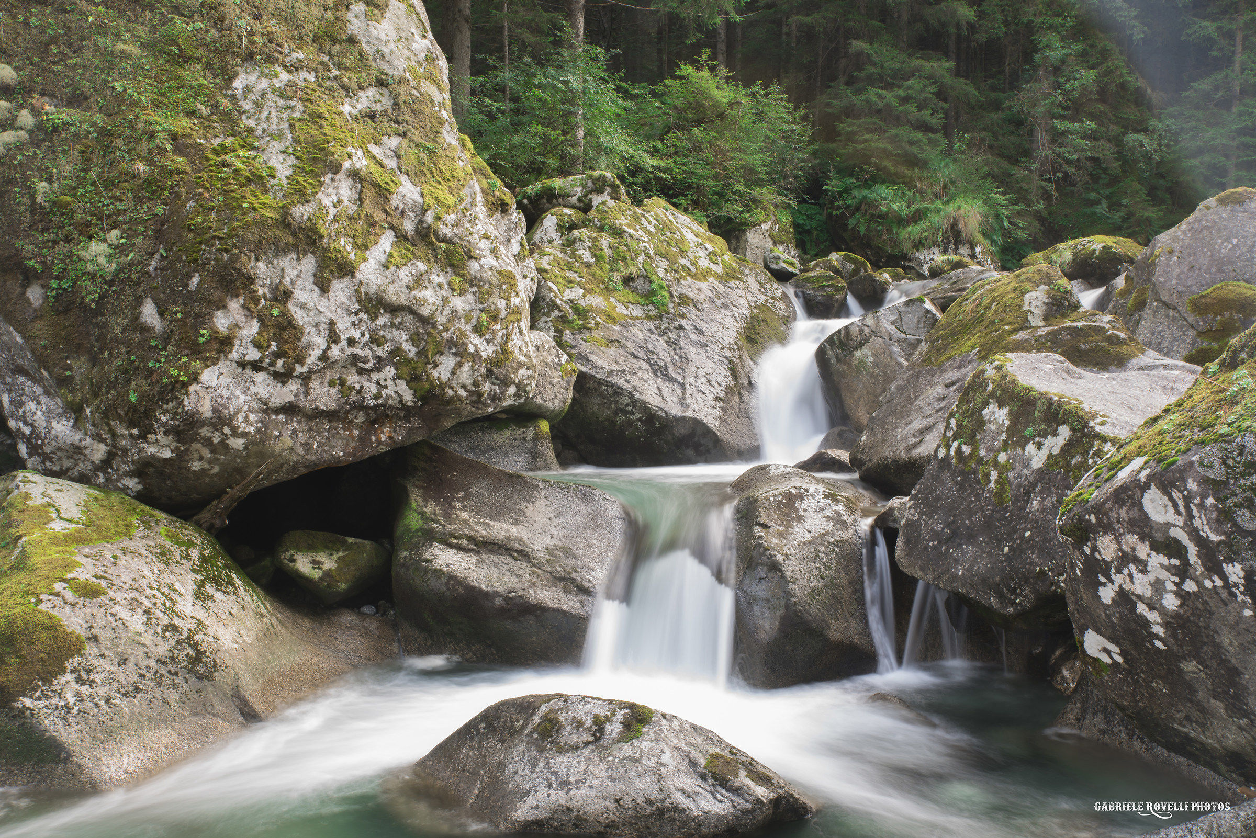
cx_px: 628
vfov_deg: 37.9
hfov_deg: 54.4
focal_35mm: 35
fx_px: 1221
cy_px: 419
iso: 50
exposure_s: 1.6
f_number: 22
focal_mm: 35
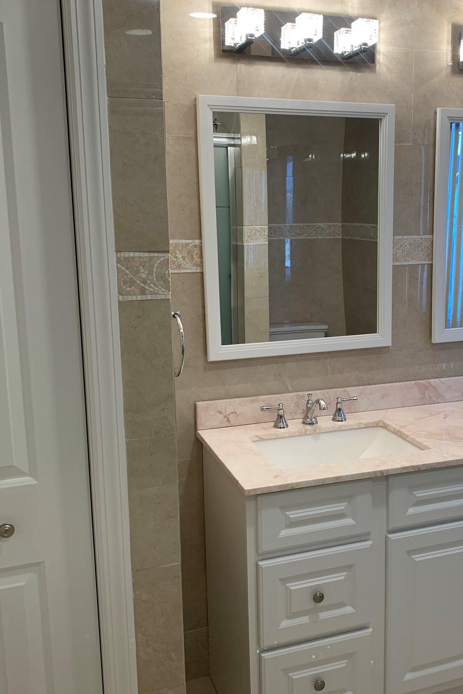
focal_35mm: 37
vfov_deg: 51.9
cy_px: 353
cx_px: 310
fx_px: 714
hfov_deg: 35.6
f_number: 1.8
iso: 64
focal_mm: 4.25
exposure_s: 1/120
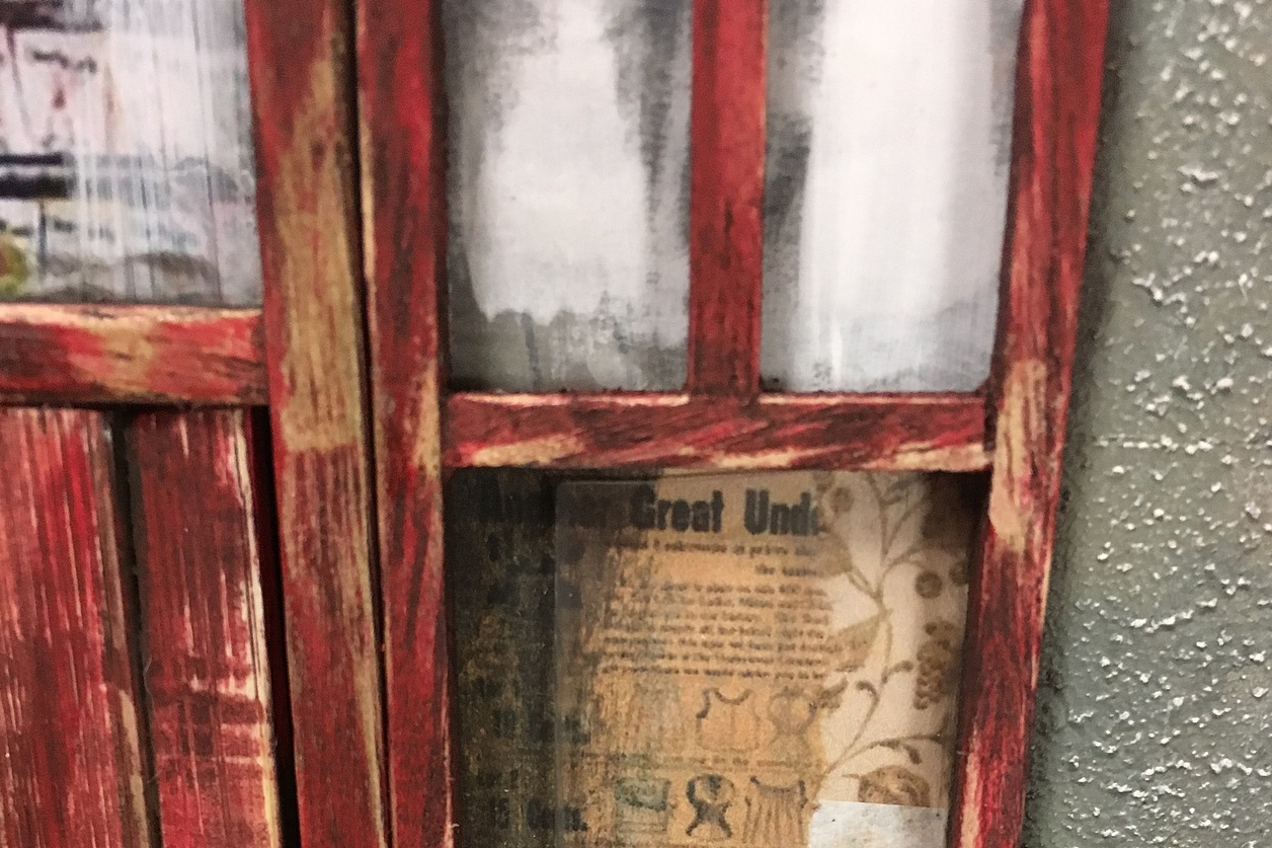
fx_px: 1448
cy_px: 782
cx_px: 627
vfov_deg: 31.0
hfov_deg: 47.4
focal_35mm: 41
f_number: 2.2
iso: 200
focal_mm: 4.15
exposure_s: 1/20
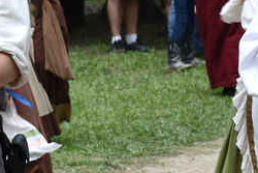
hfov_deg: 5.1
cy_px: 110
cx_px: 97
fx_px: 2868
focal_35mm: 400
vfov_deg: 3.4
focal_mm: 78
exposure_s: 1/200
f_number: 7.1
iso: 100
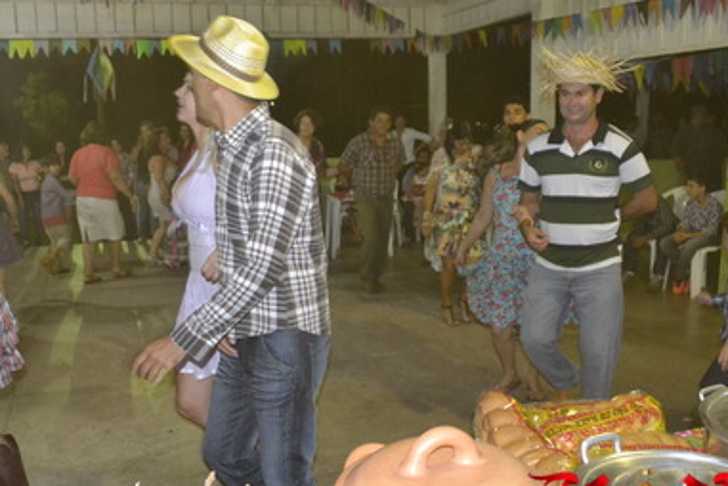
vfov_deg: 34.1
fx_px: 789
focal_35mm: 39
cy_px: 283
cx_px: 322
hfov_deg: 49.5
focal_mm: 20
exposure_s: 1/60
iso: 3200
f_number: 3.5
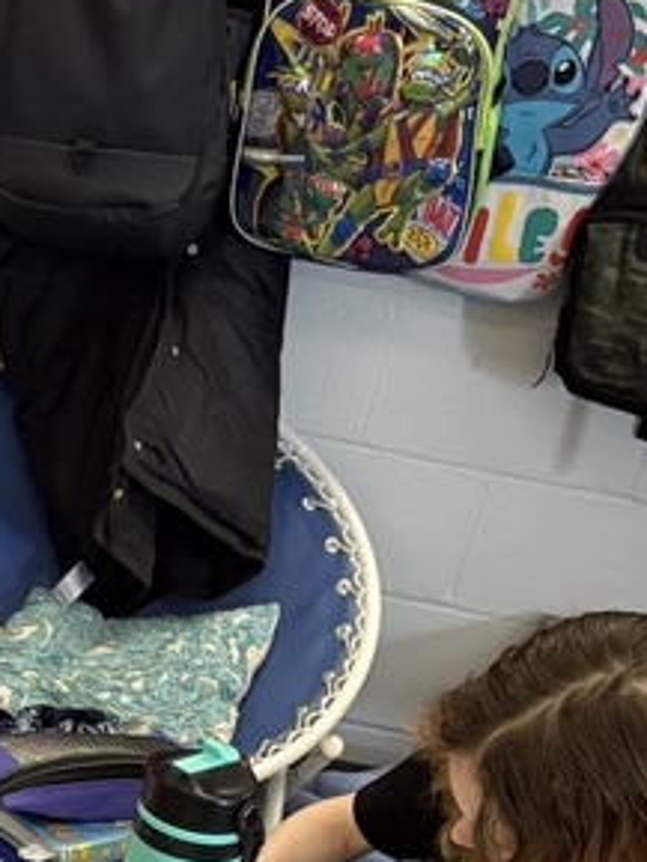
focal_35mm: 92
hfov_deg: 15.7
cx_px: -60
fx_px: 2291
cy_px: 1393
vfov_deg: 18.2
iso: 320
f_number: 1.6
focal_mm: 5.96
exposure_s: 1/60
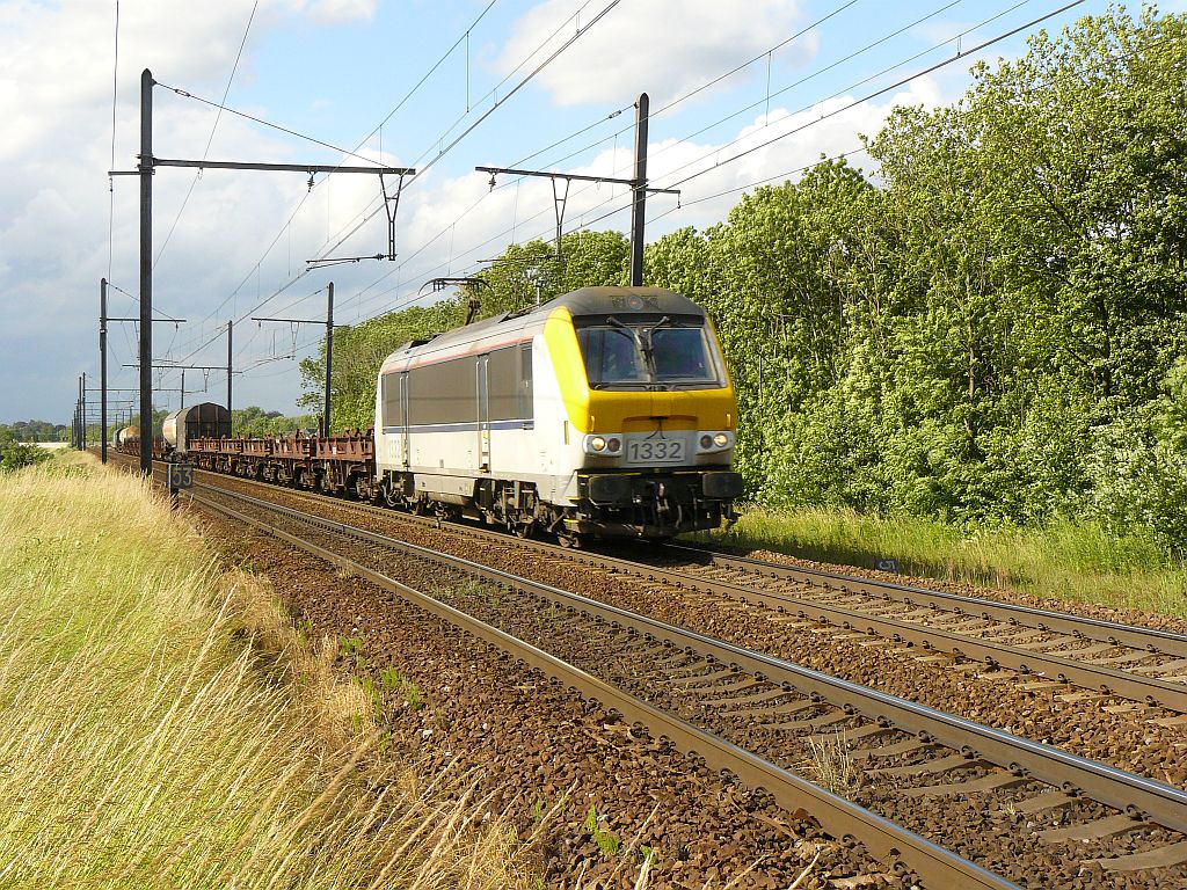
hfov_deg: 36.8
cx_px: 594
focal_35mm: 52
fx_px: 1783
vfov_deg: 28.0
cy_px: 445
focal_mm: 8.7
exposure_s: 1/200
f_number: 4
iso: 100
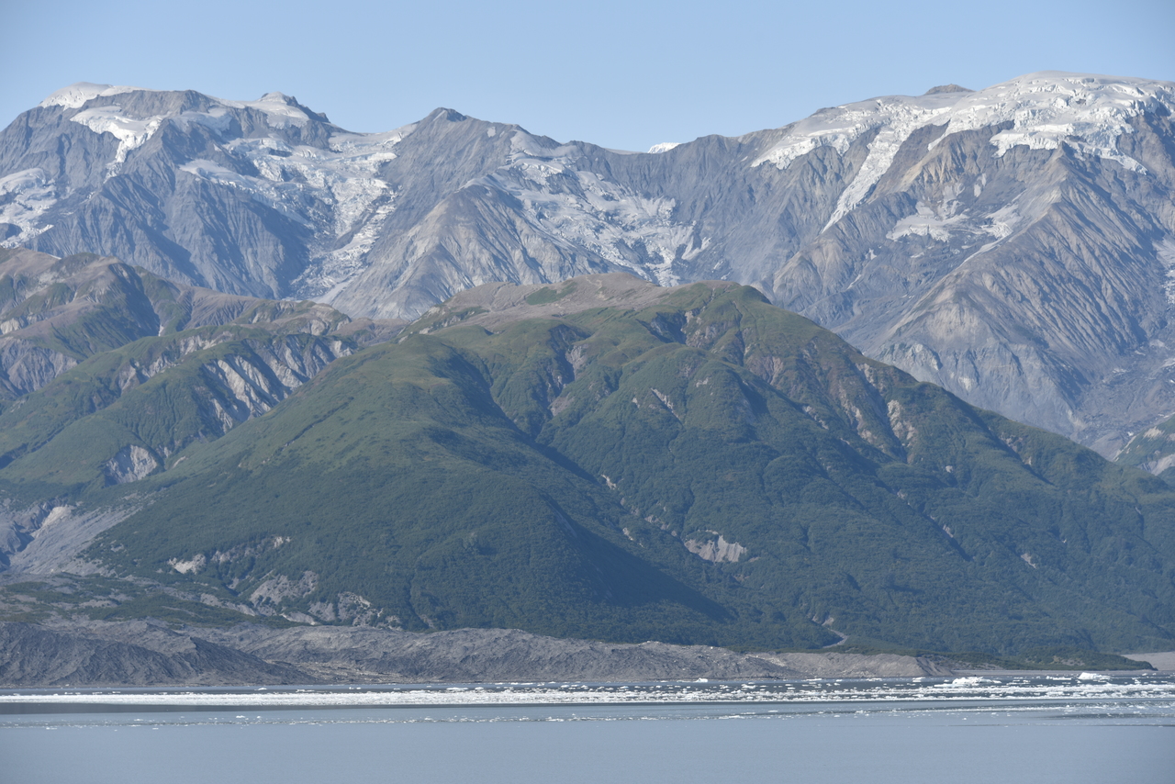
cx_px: 588
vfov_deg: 10.2
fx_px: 4407
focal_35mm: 135
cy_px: 392
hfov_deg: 15.2
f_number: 8
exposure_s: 1/320
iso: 100
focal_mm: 135
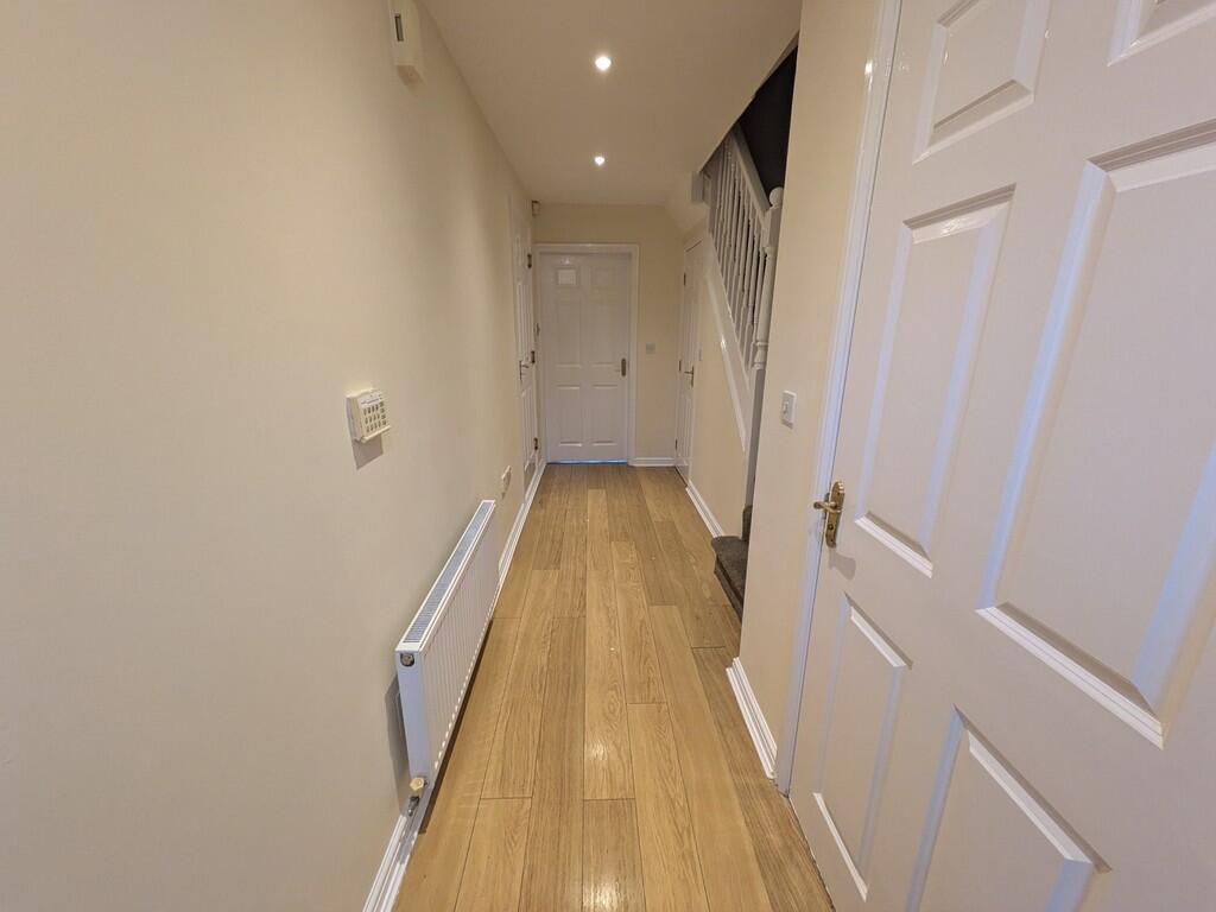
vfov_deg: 85.7
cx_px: 608
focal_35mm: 14
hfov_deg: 102.1
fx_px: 492
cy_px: 456
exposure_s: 1/25.2
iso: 216
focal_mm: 1.85
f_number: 2.2
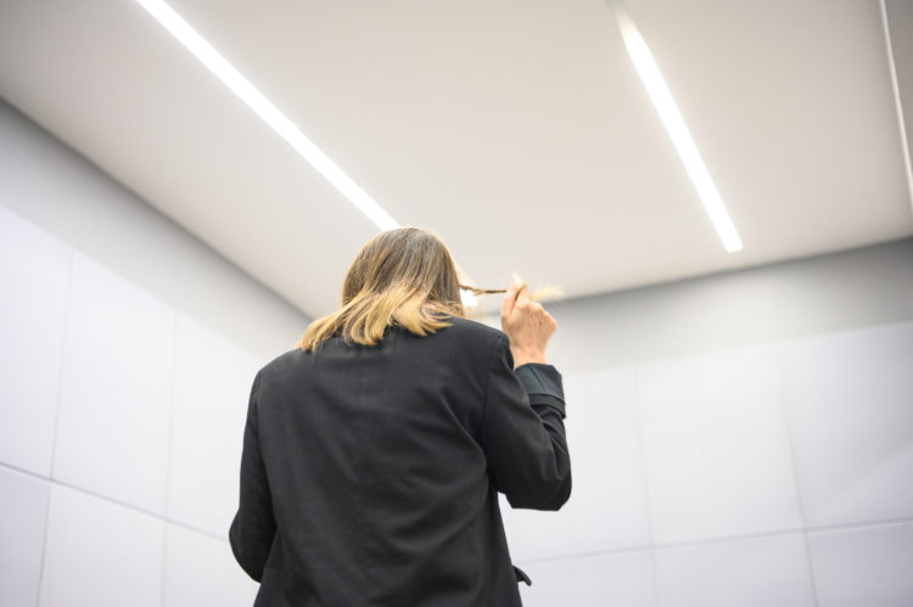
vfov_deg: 28.0
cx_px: 456
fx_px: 1216
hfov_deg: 41.1
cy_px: 304
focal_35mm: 48
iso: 800
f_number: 2.8
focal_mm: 48
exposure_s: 1/40
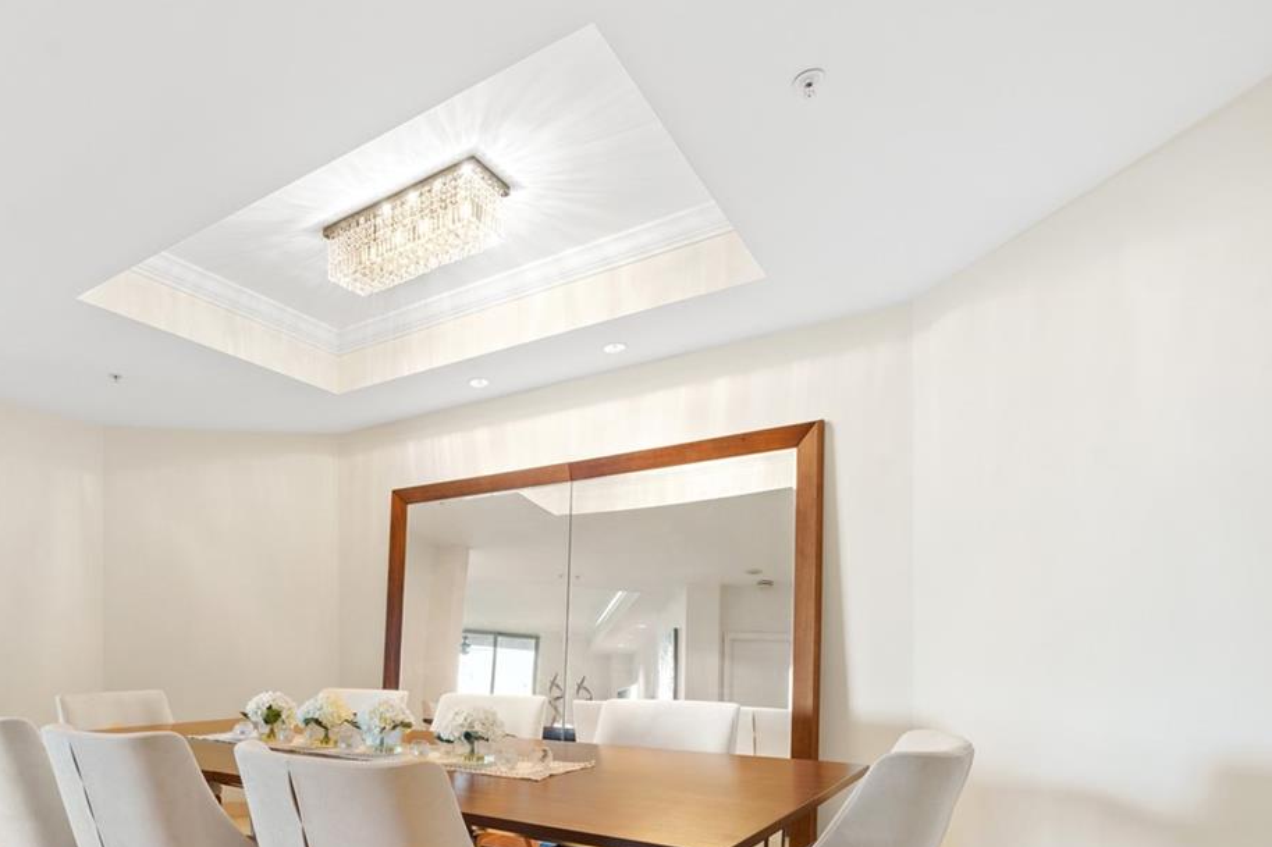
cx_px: 462
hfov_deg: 79.4
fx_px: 742
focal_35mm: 21
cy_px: 650
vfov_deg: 56.1
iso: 500
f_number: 9
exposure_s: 1/2
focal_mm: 12
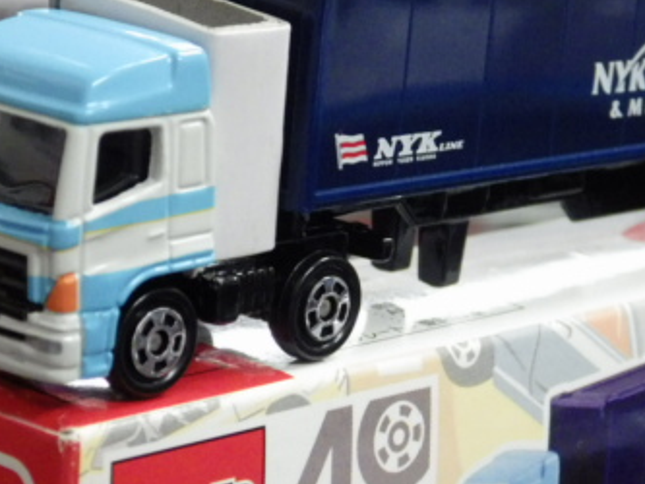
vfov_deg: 8.9
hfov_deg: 11.8
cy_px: 348
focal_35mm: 167
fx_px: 3113
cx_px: 420
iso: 800
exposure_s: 1/30
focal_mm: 15.6
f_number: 4.4
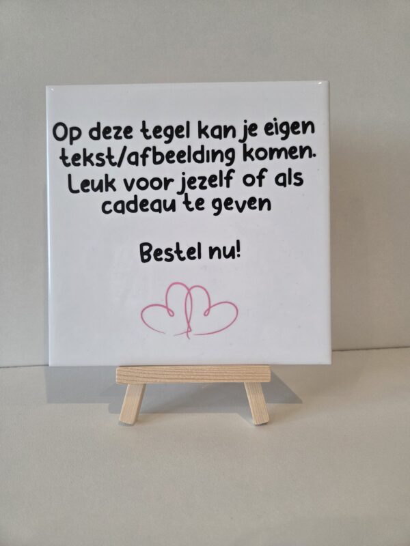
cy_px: 273
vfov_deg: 73.9
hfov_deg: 58.9
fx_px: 363
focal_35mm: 23
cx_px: 205
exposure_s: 1/100
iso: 250
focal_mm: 5.4
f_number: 1.8
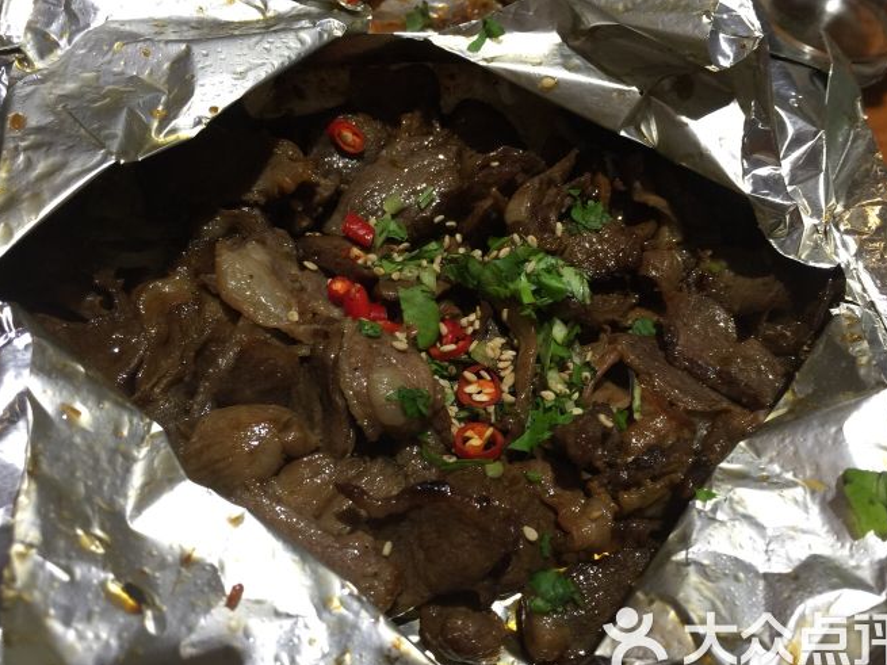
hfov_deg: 58.3
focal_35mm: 31
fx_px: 794
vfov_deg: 45.4
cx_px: 469
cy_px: 354
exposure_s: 1/15
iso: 32
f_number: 2.2
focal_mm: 4.15
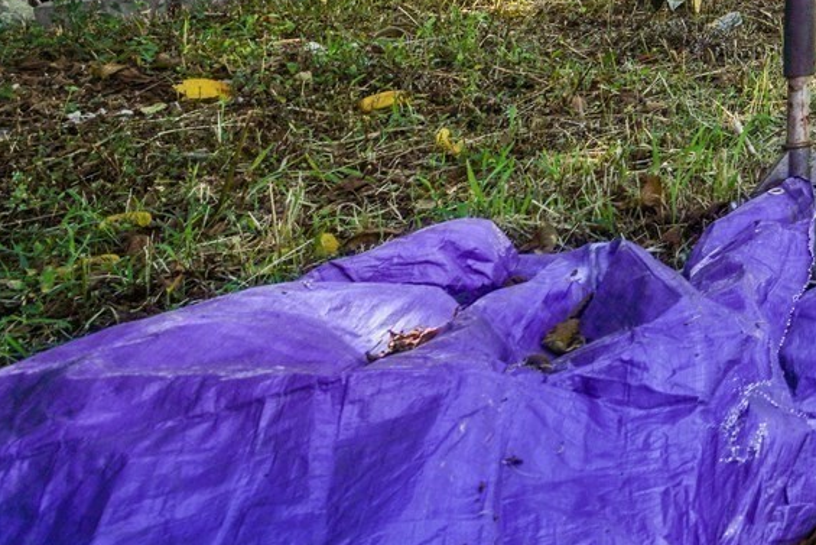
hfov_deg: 22.2
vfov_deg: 20.0
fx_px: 1315
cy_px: -283
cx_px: 1441
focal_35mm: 58
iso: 100
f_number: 8
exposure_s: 1/100
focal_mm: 16
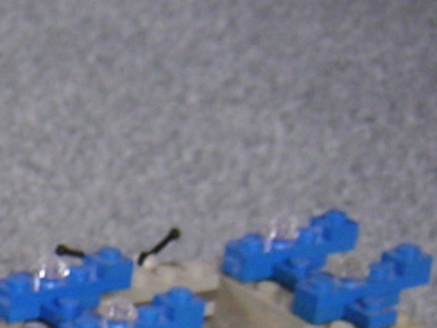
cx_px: -403
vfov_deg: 6.7
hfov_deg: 8.7
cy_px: 523
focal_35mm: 217
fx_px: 2739
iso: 100
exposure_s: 1/15
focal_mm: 8.3
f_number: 3
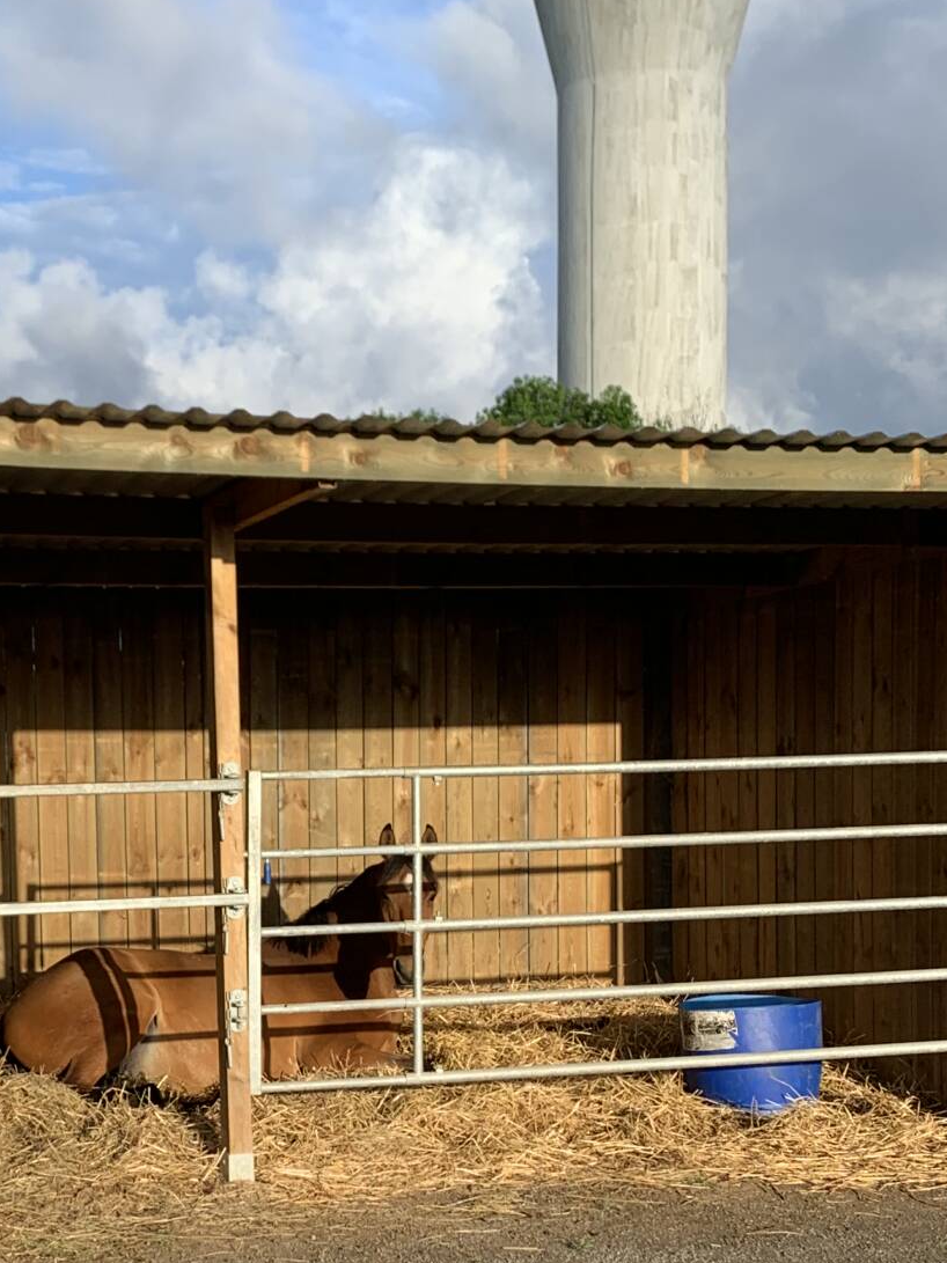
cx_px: 215
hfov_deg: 23.7
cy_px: 878
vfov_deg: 31.3
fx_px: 2225
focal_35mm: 61
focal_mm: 4.25
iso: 25
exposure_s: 1/1513
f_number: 1.8
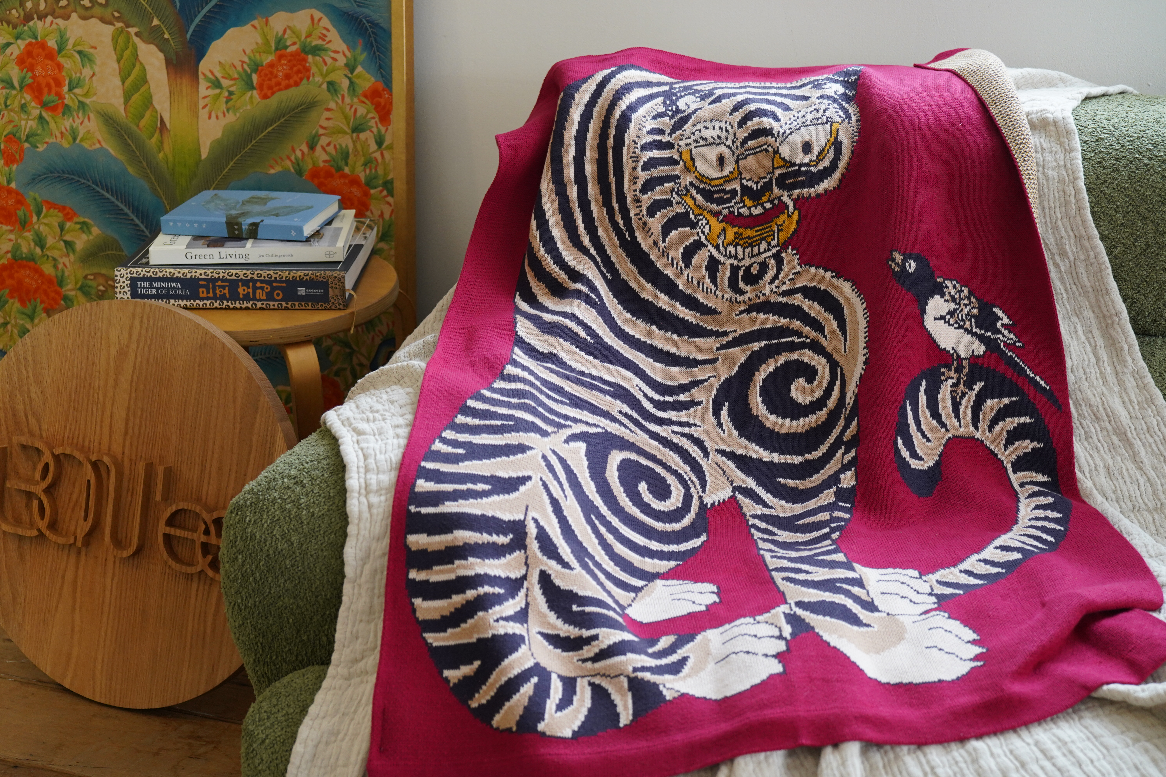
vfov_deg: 22.6
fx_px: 1943
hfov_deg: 33.4
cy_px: 388
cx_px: 583
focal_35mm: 60
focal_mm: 60
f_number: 5.6
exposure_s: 1/160
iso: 1250
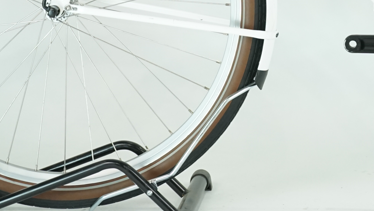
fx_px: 1805
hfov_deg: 11.7
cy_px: -125
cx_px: 396
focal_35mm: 182
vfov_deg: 6.6
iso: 1600
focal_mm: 57
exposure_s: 1/200
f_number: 5.6
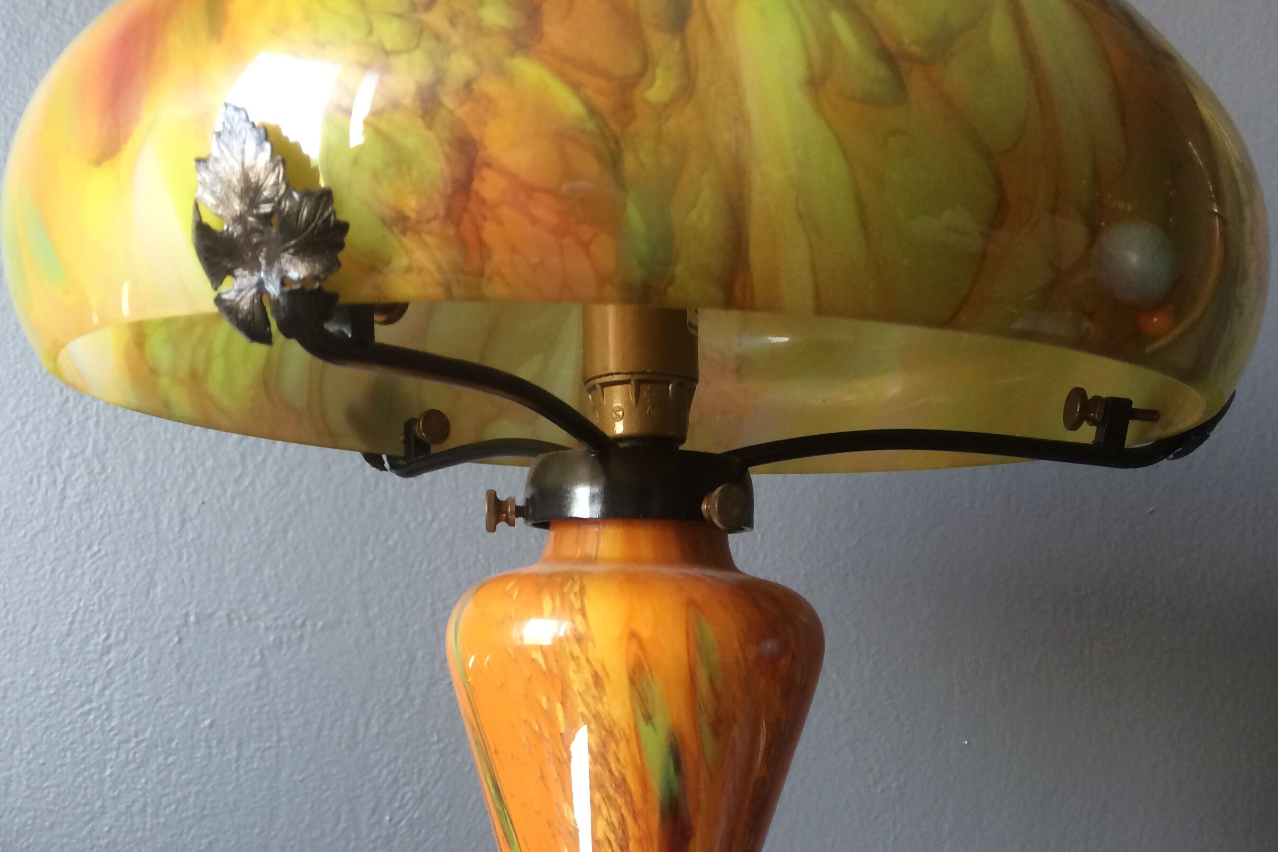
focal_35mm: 41
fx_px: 1455
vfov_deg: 31.0
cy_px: 788
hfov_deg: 47.4
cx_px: 638
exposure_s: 1/33
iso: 100
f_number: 2.2
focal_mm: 4.15
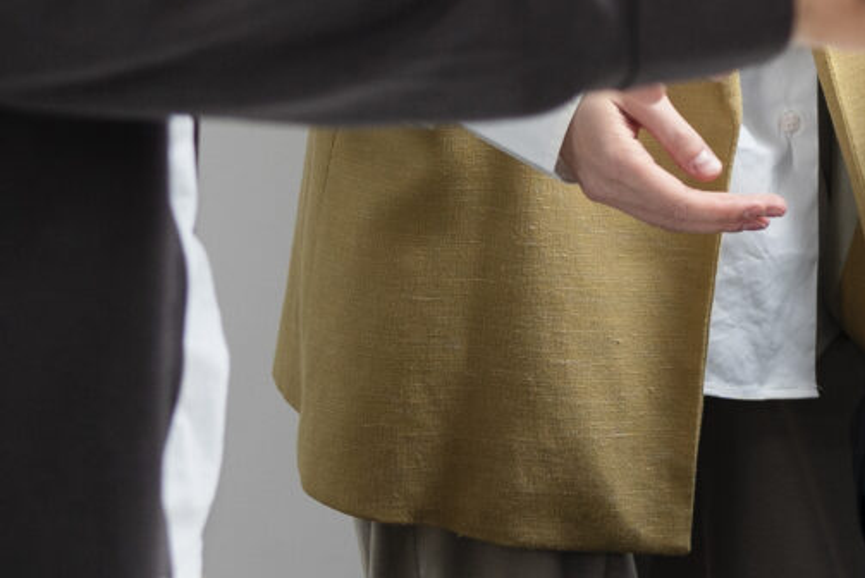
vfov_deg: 7.6
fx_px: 4279
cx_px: 1596
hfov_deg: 10.8
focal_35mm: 178
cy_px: -348
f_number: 2
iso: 500
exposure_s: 1/320
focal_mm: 35
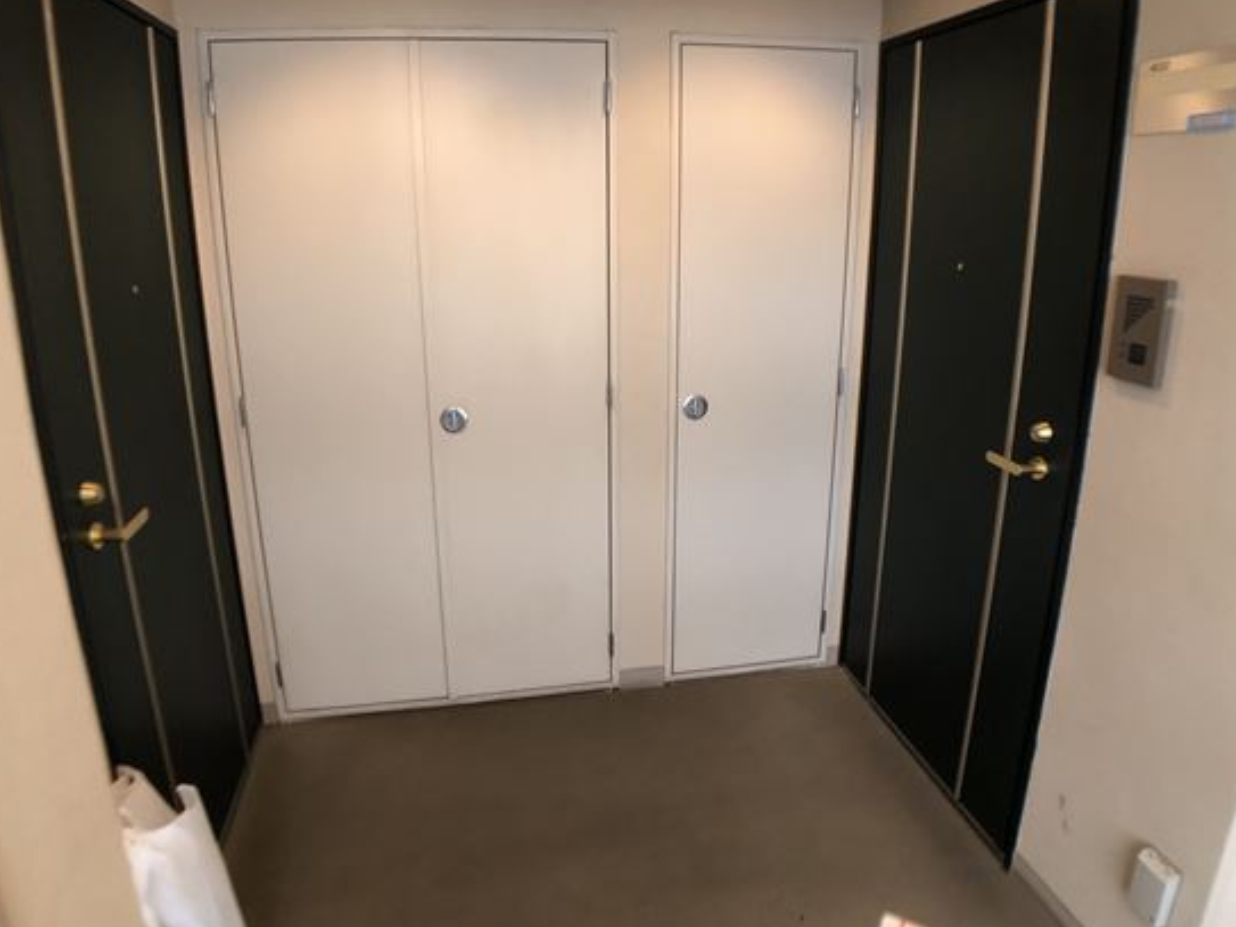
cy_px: 410
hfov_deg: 55.4
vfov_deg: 42.9
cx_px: 603
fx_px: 1178
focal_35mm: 33
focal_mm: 3.99
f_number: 1.8
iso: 40
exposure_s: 1/17
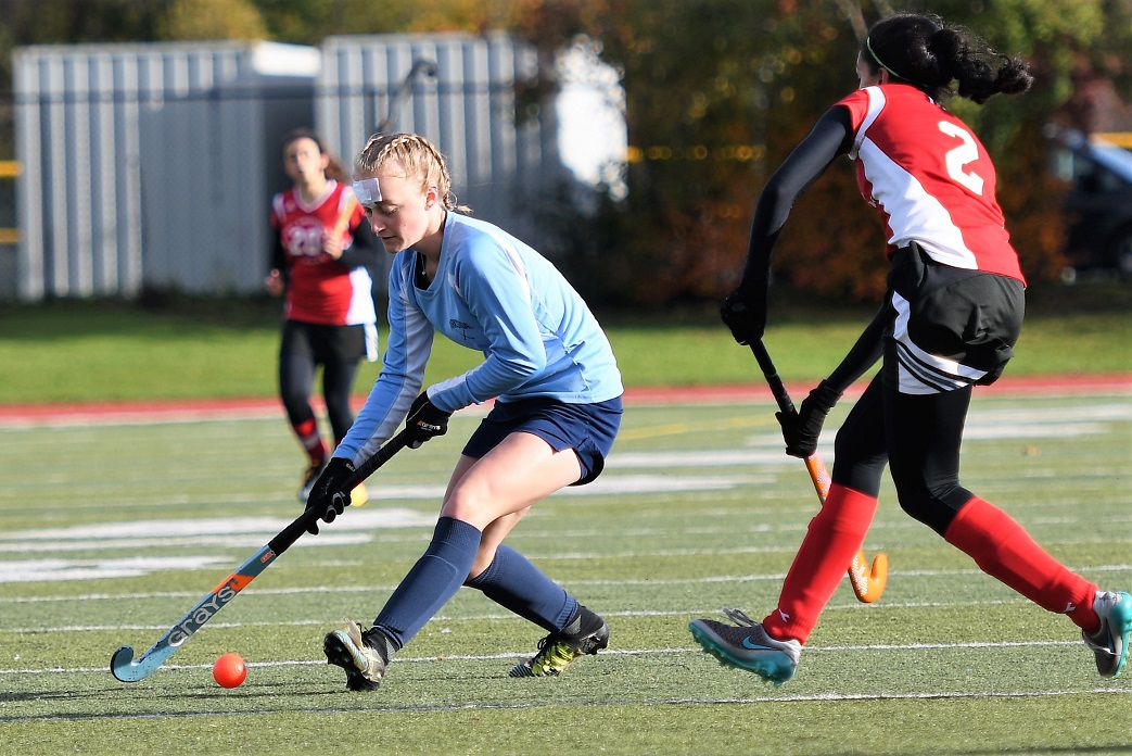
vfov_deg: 6.8
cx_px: 566
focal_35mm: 202
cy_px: 378
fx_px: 6369
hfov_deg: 10.2
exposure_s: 1/1250
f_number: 2.8
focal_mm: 135
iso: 100
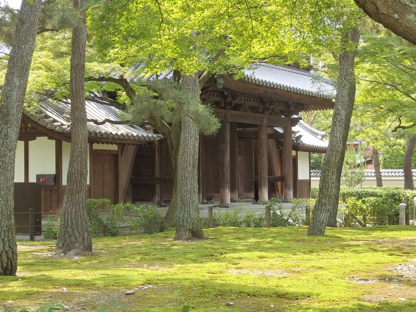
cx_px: 208
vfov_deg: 18.4
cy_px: 156
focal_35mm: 80
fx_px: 962
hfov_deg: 24.4
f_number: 4.6
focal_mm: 14.4
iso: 125
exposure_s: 1/160
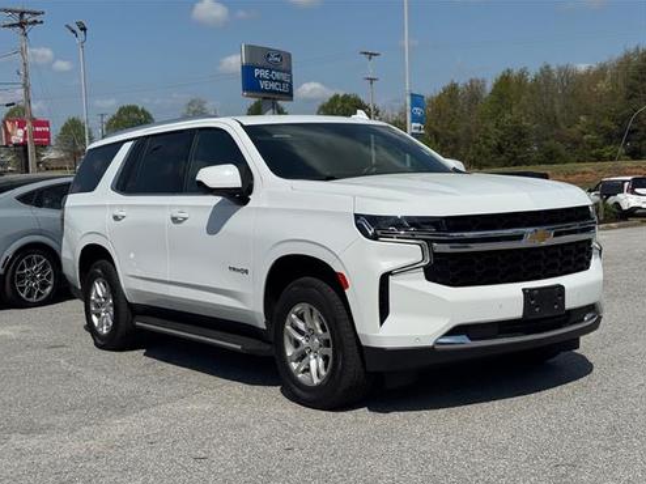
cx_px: 319
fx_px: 914
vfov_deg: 29.7
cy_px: 246
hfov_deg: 38.9
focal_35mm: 49
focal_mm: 6.76
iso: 64
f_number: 1.78
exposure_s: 1/12500
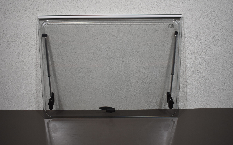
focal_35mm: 37
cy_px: 73
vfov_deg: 34.4
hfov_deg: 52.7
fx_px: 235
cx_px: 117
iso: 560
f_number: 3.8
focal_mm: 24
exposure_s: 1/250
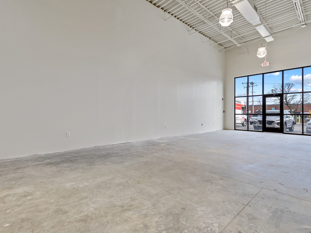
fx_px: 153
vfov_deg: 74.7
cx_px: 167
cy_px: 113
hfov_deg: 90.9
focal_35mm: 17
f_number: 6.3
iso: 200
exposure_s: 1/80
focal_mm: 10
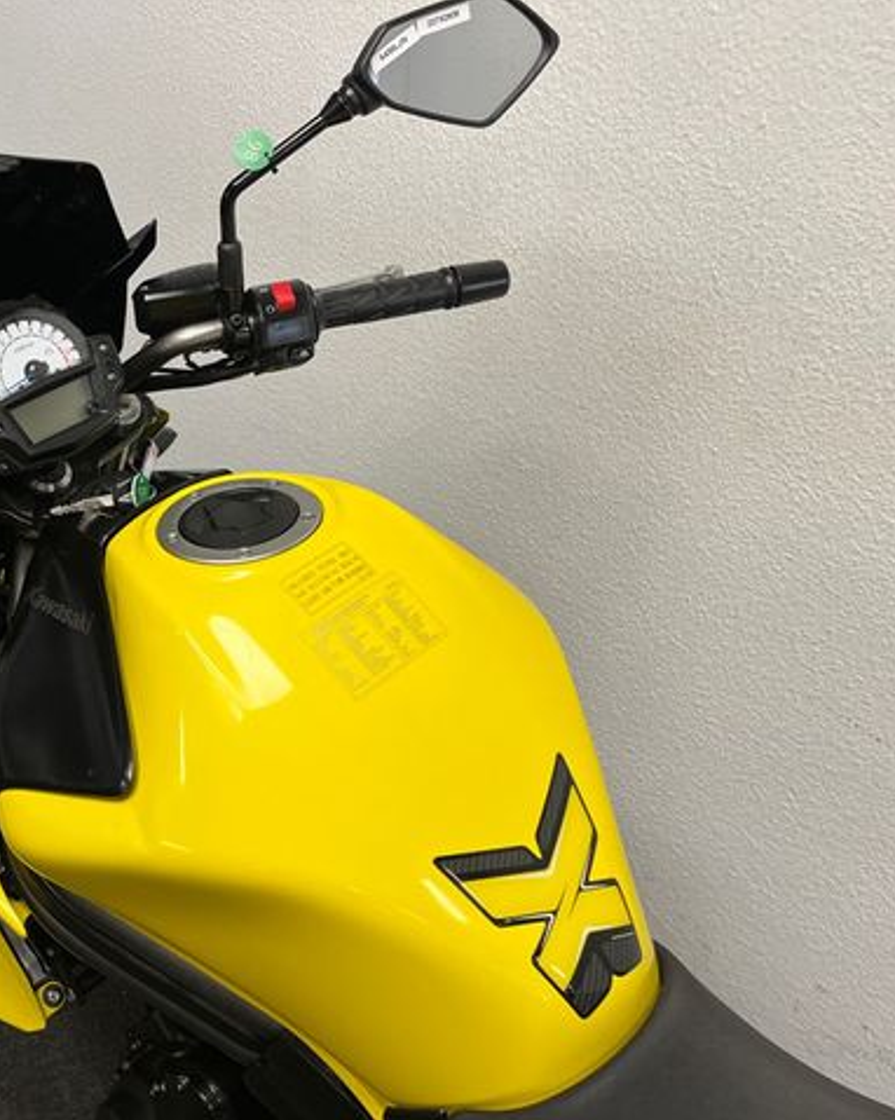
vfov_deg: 52.9
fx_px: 1126
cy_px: 560
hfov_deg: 41.0
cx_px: 148
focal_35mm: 34
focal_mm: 5.1
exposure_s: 1/100
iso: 125
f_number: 1.6
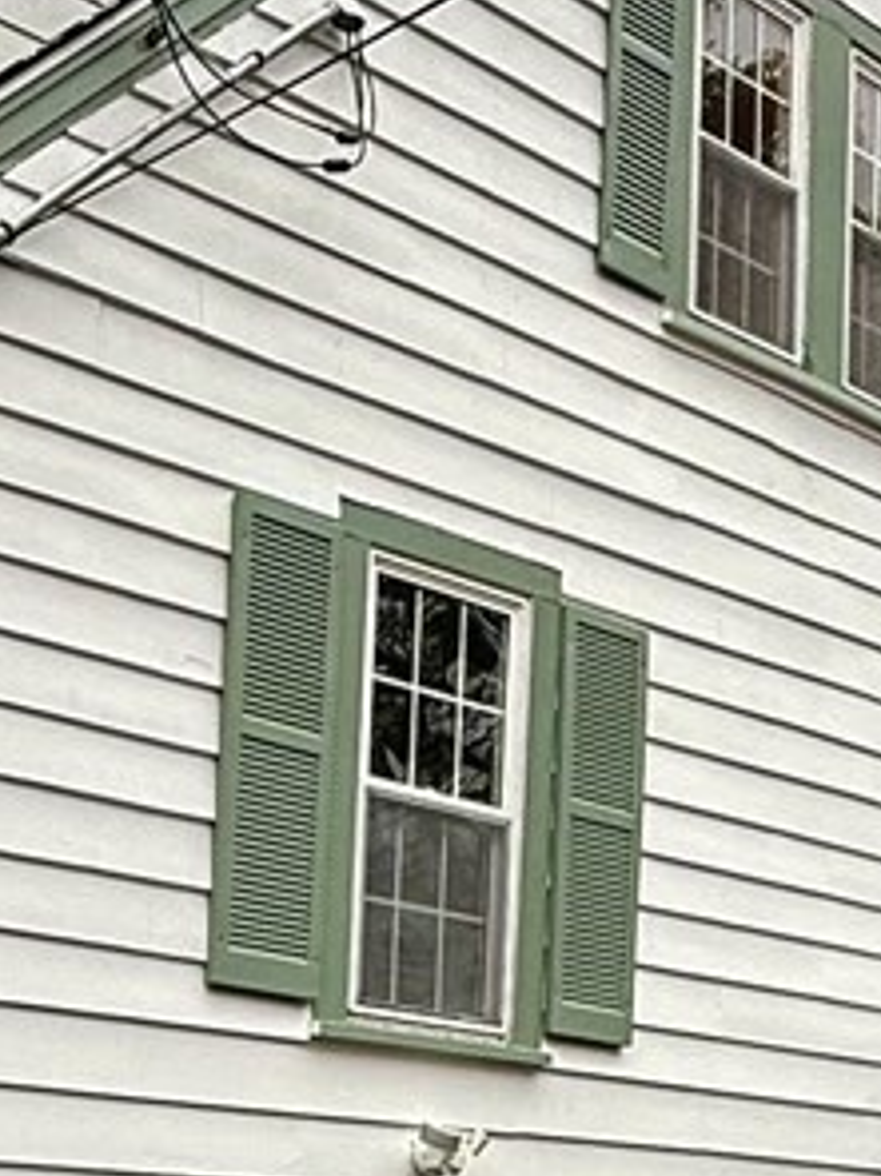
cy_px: 1220
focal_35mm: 73
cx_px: 371
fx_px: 2479
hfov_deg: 20.1
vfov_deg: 25.2
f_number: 2.2
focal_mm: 2.22
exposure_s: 1/152
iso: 50
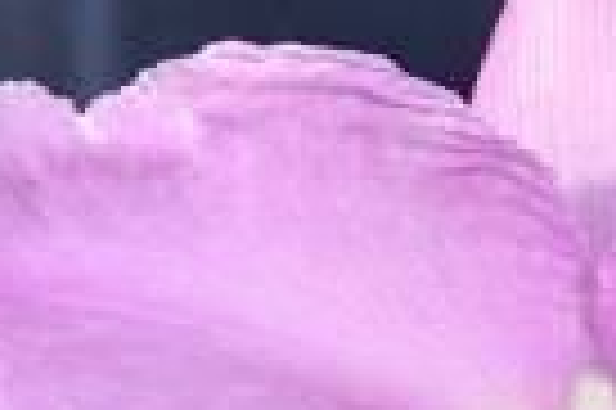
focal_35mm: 329
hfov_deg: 6.2
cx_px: 823
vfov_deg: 4.2
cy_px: 356
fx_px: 5623
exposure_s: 1/60
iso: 200
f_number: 8
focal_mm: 50
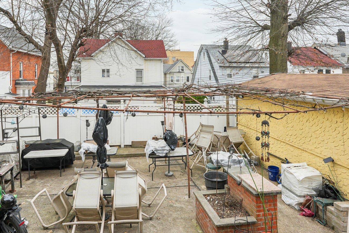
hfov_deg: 71.2
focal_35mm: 25
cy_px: 80
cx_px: 151
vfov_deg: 50.5
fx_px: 242
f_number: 10
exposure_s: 1/50
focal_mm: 16
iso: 100
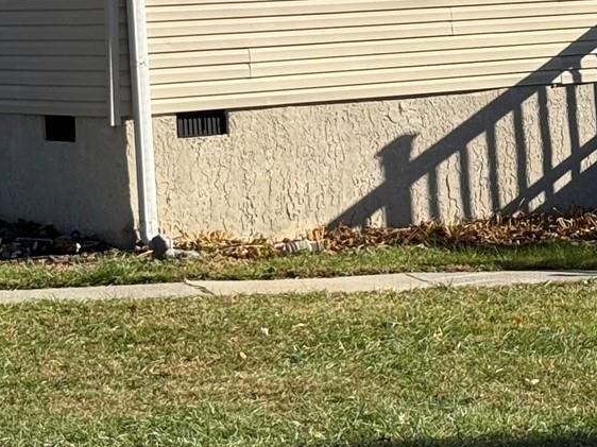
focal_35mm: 175
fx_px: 3017
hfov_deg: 11.2
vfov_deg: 8.4
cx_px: 580
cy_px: 35
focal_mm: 6.76
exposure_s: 1/3704
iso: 64
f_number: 1.78
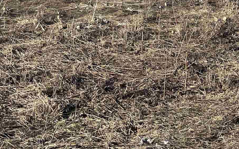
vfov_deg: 12.6
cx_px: 84
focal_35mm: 94
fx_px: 612
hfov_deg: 22.0
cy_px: -121
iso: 32
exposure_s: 1/3205
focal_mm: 4.2
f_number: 1.6
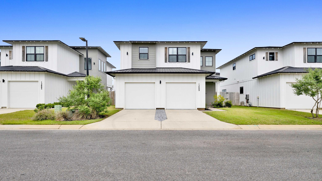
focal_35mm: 20
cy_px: 98
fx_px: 167
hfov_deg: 88.0
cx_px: 160
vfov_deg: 56.9
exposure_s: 1/400
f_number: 13
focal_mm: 18.5
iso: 400
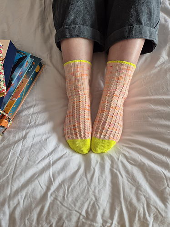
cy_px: 114
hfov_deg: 58.8
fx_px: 151
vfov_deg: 74.0
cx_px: 85
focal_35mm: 23
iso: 125
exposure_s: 1/100
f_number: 1.8
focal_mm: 5.4
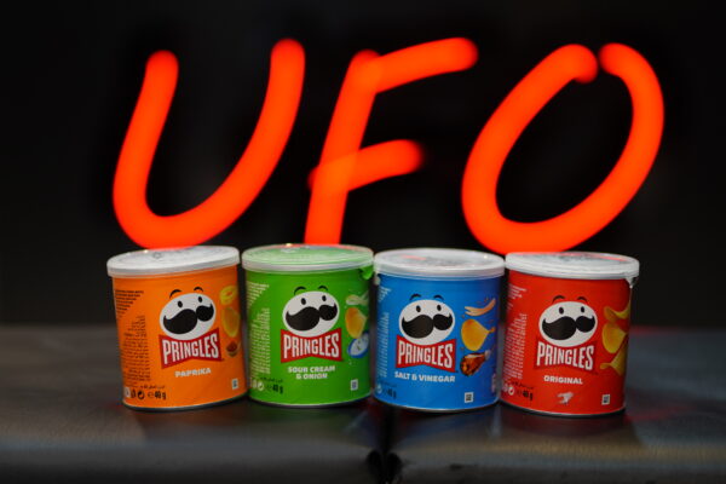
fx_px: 1512
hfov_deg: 27.0
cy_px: 242
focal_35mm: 75
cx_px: 363
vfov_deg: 18.2
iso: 250
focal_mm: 50
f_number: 1.4
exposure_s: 1/125
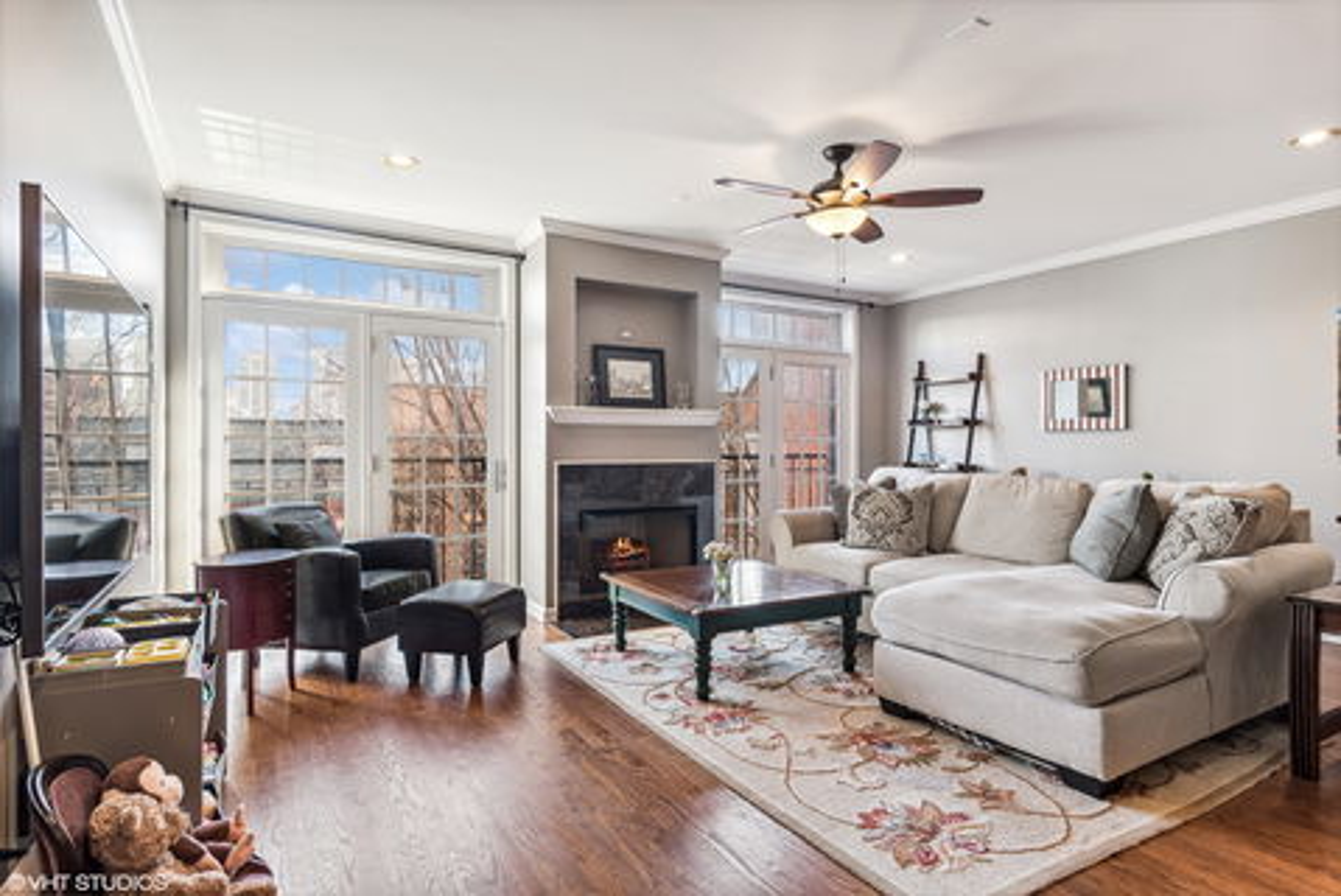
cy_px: 448
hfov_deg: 86.9
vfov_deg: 64.6
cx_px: 670
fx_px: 708
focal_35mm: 19
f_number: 8
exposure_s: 1/6
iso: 200
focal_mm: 19
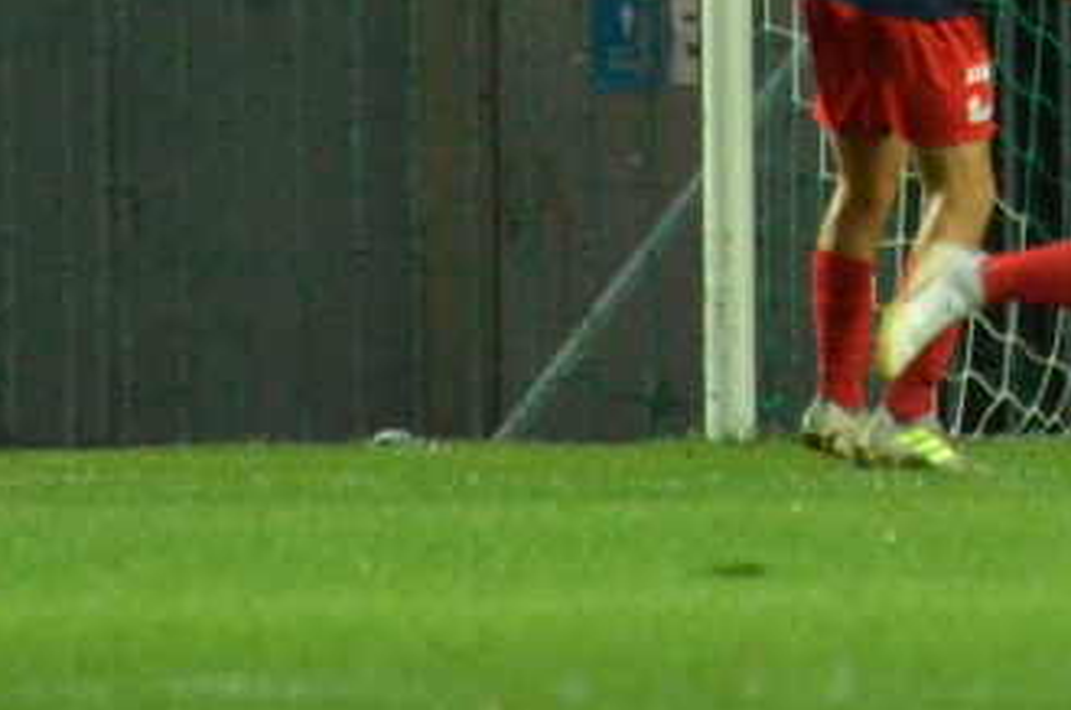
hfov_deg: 1.3
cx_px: 1833
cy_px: -565
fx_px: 48784
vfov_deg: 0.8
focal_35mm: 1643
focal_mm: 300
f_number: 5.6
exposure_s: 1/500
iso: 5000
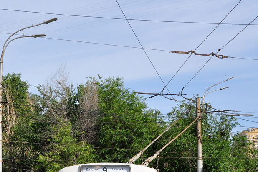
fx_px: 730
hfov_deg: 20.0
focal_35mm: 102
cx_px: 120
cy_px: 148
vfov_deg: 13.3
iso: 200
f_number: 8
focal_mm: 30
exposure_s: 1/500
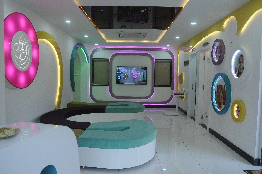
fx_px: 196
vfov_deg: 47.8
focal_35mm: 27
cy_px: 87
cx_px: 131
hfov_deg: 67.4
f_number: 6.3
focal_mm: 18
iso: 800
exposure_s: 1/125
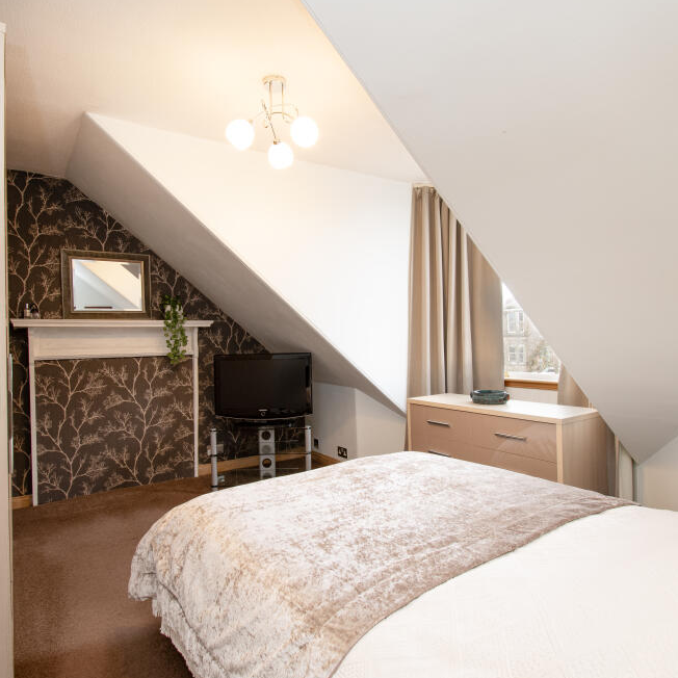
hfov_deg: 74.8
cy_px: 341
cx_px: 323
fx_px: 443
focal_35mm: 20
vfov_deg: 74.8
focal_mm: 10
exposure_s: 1/6
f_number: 9
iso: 320
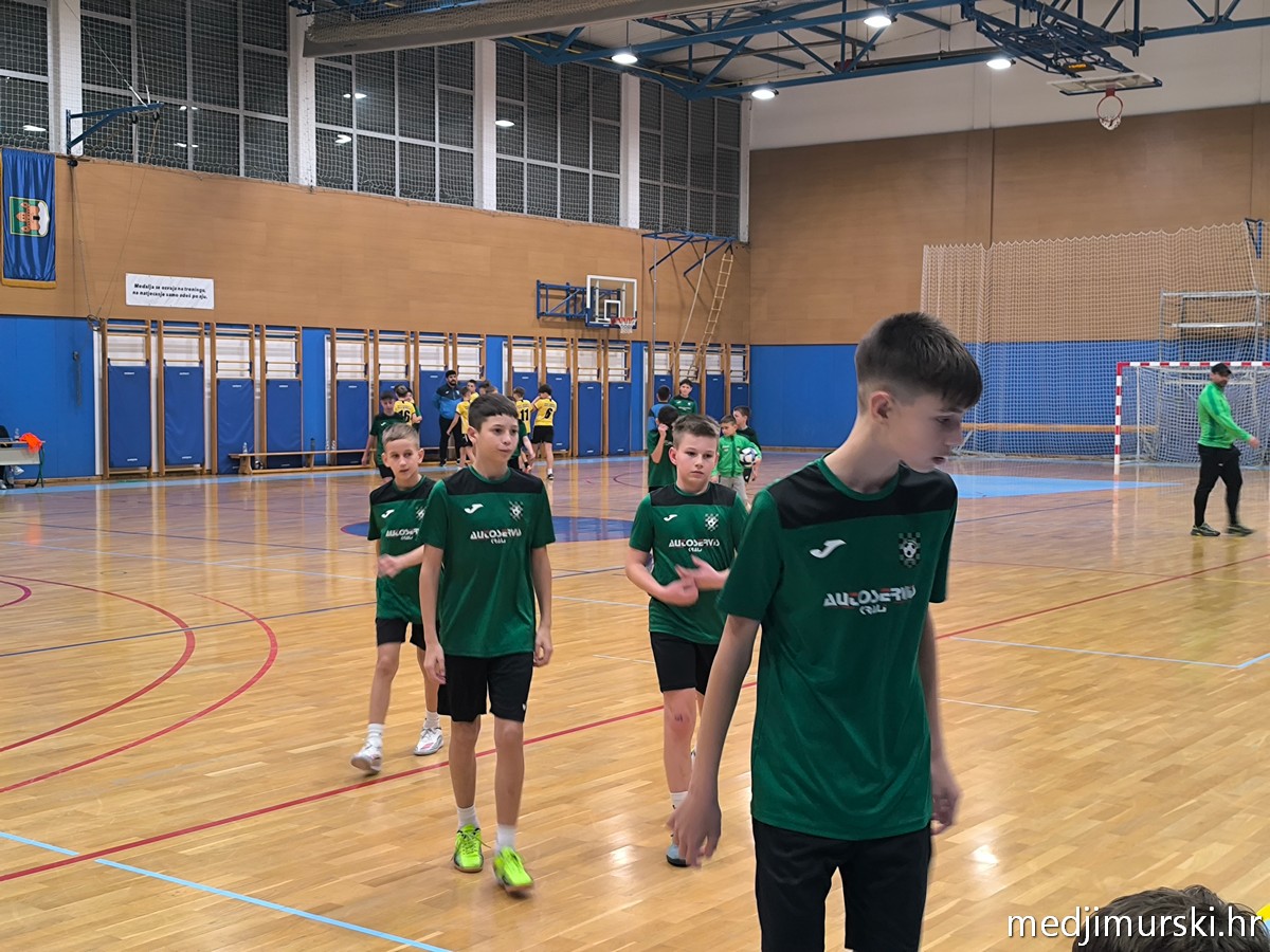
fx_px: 1688
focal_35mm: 46
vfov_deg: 31.5
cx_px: 635
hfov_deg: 41.2
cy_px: 476
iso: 500
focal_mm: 6.14
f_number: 1.65
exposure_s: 1/50
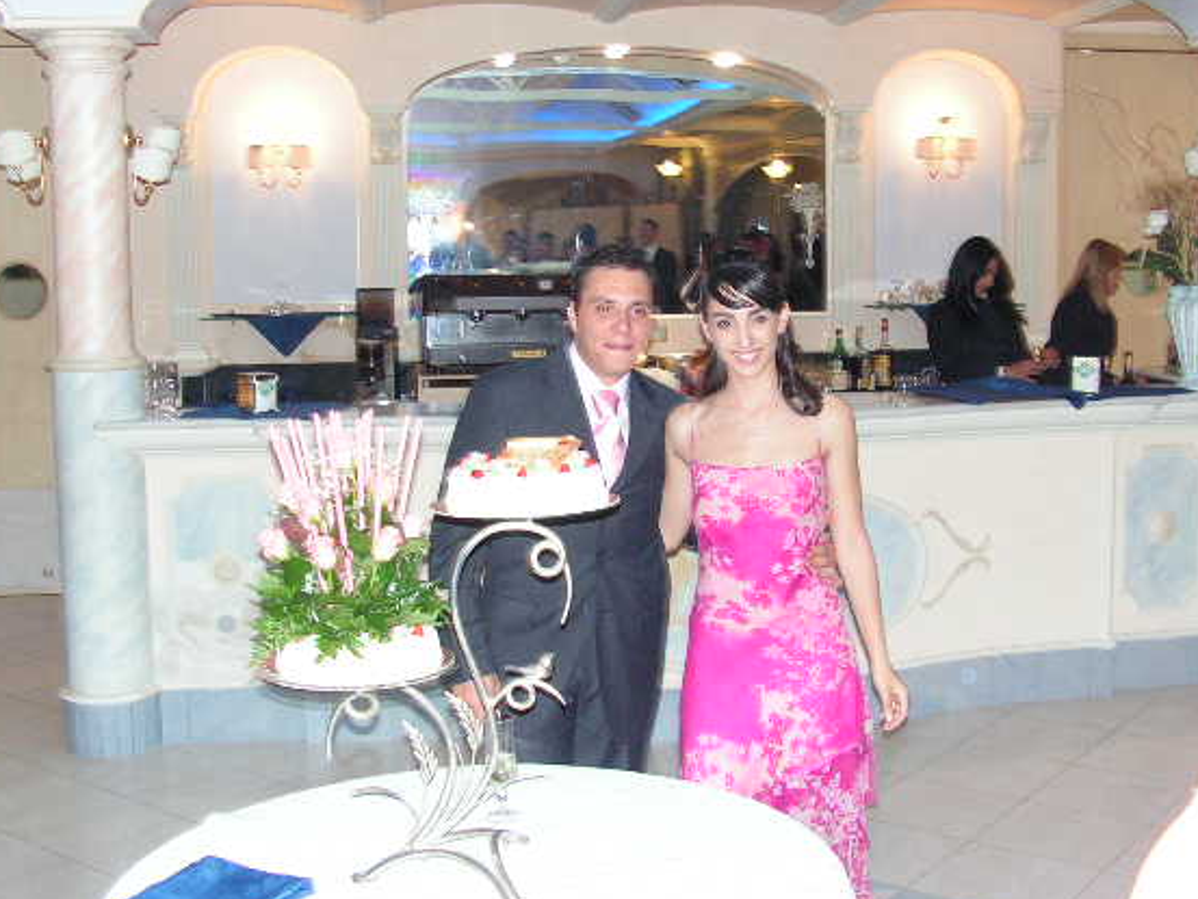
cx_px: 630
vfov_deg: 32.9
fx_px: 1523
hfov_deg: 42.9
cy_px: 407
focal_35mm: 44
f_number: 3.2
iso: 200
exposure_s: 1/40
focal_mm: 6.4
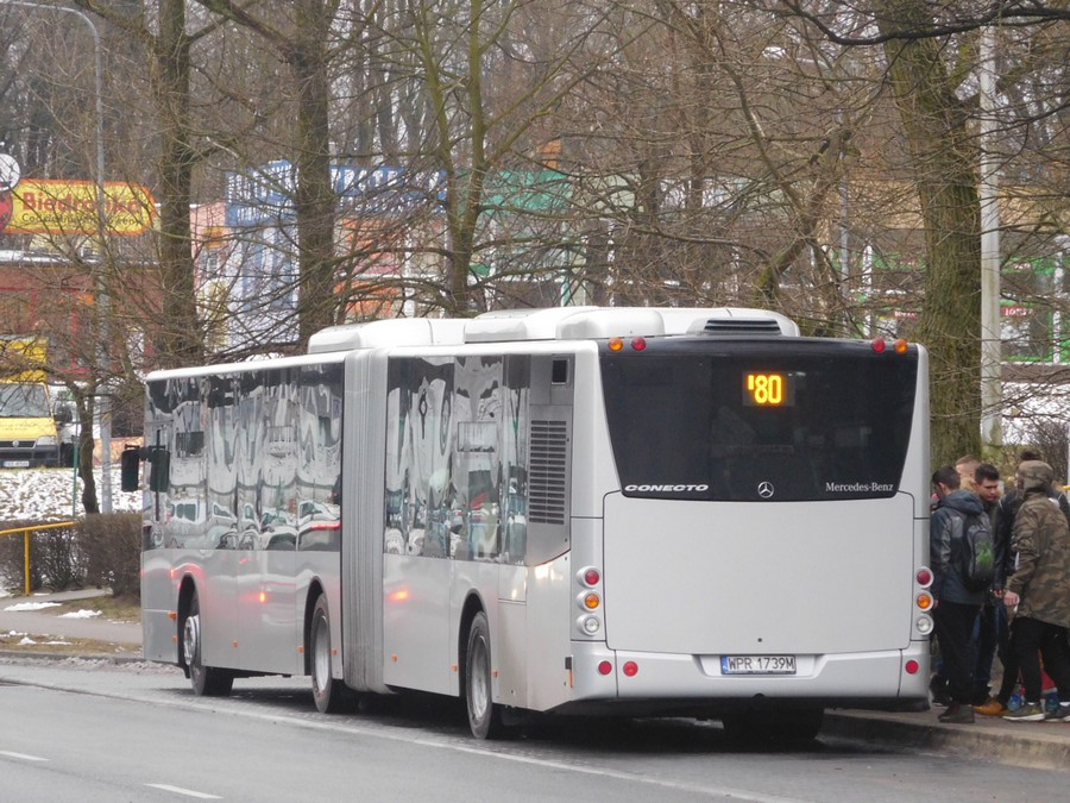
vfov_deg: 5.9
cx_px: 535
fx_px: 7728
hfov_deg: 7.9
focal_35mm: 250
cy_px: 402
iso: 400
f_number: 5.7
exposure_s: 1/80
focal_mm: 44.6
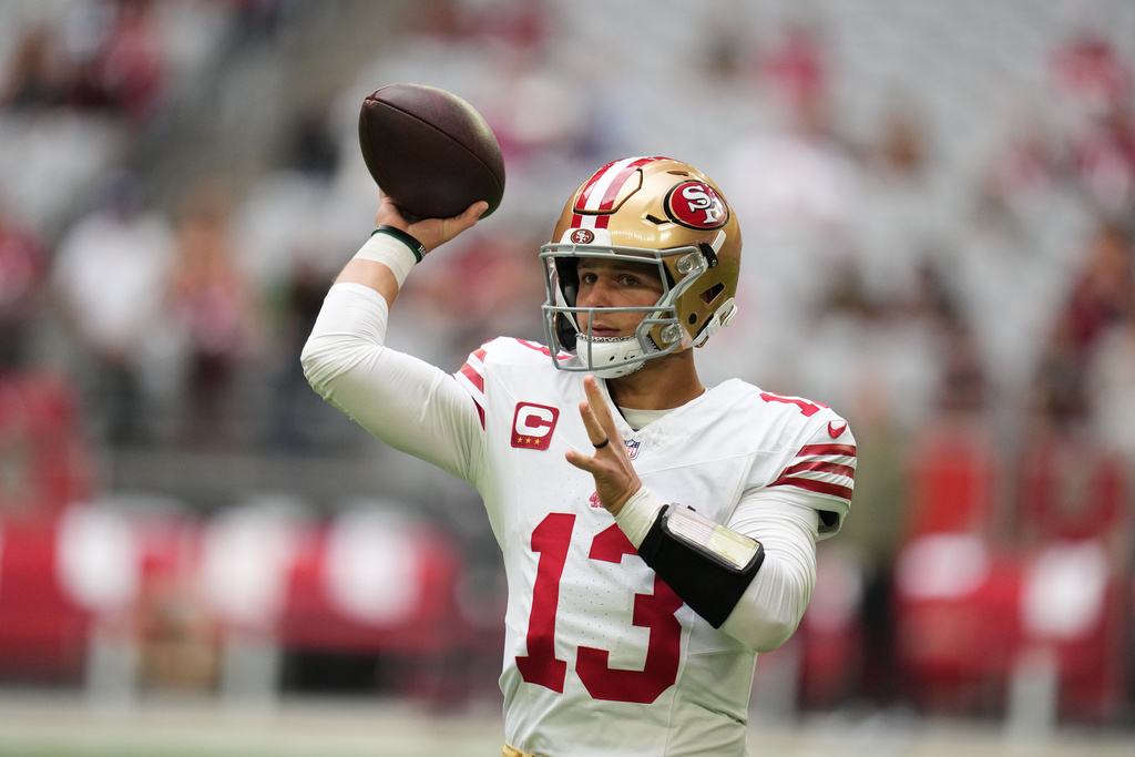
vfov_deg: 3.4
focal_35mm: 400
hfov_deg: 5.2
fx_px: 12612
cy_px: 378
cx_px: 568
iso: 2500
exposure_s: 1/5000
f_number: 2.8
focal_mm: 400
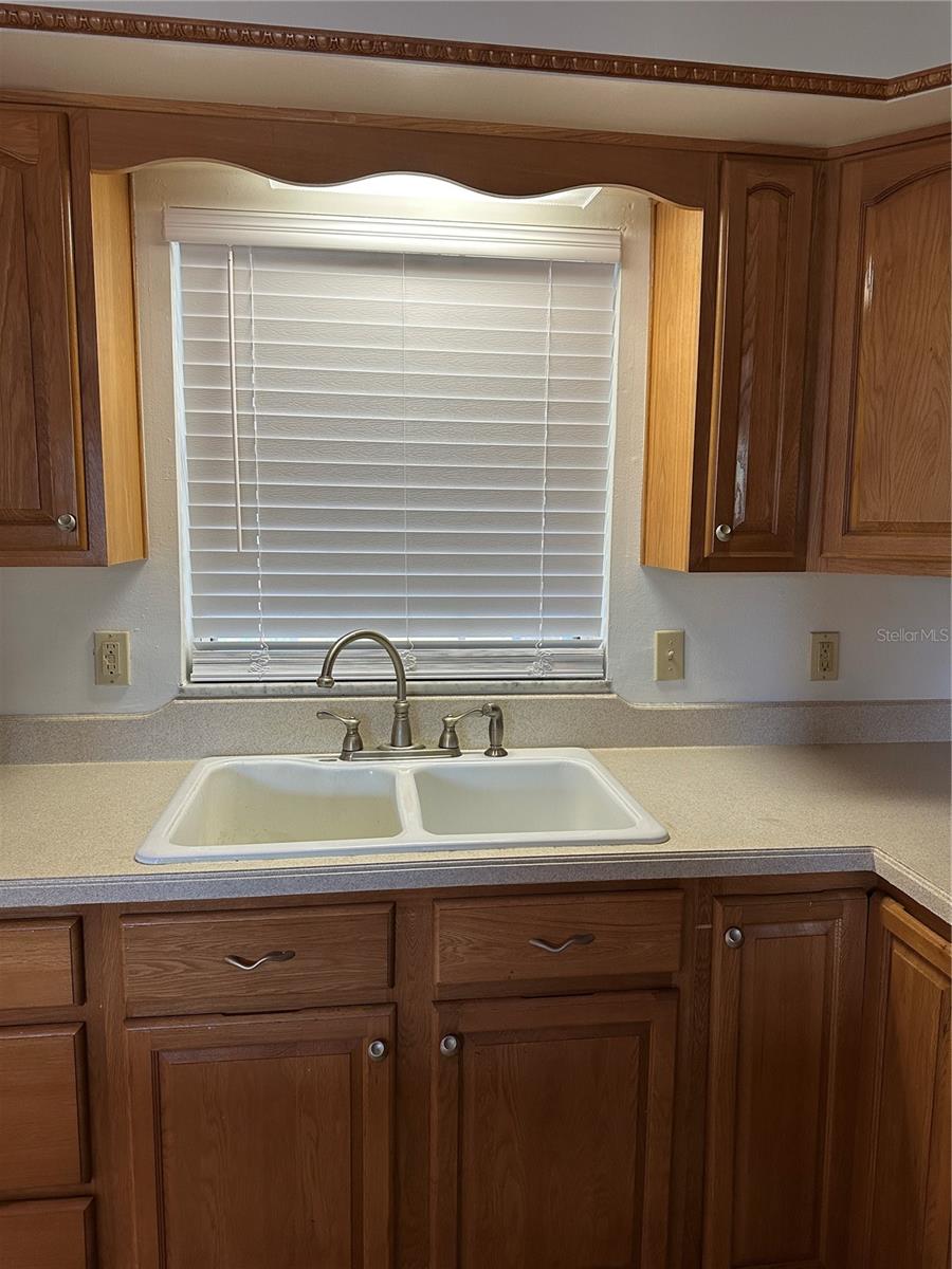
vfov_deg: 71.6
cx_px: 476
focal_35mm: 24
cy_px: 634
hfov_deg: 56.8
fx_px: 880
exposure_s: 1/120
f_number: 1.78
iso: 200
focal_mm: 6.86
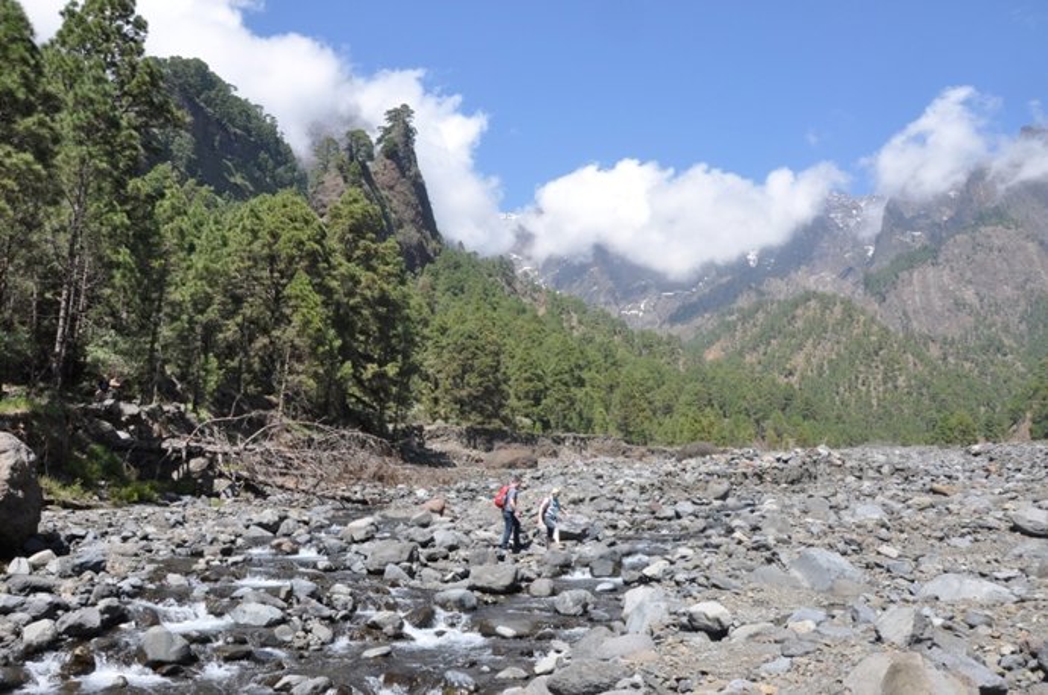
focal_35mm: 27
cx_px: 524
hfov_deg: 67.5
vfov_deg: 47.8
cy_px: 348
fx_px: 785
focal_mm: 18
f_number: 13
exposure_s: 1/160
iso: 200
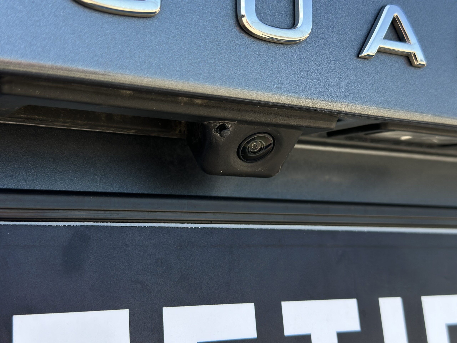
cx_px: 228
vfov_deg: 30.3
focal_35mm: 48
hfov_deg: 39.7
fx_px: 634
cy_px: 172
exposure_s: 1/935
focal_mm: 6.86
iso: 80
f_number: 1.78
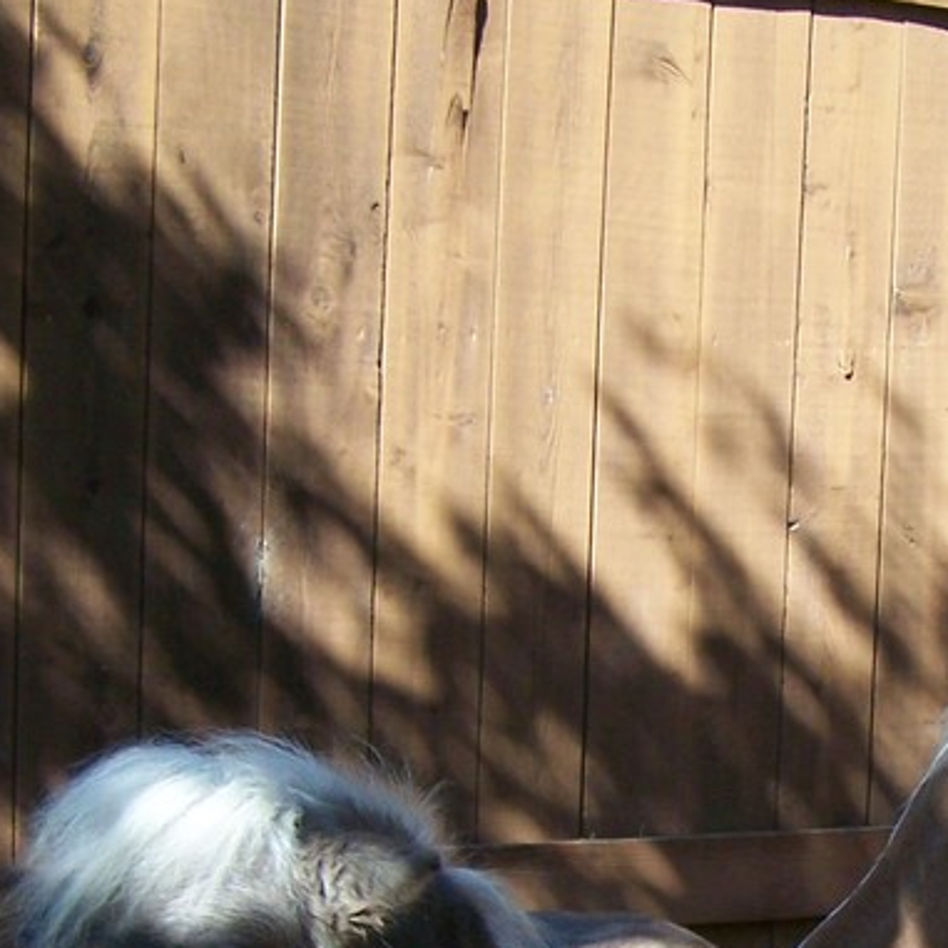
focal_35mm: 113
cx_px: 1010
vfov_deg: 15.1
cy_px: 984
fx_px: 3501
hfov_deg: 15.1
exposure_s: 1/640
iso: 100
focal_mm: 6.3
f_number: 2.8
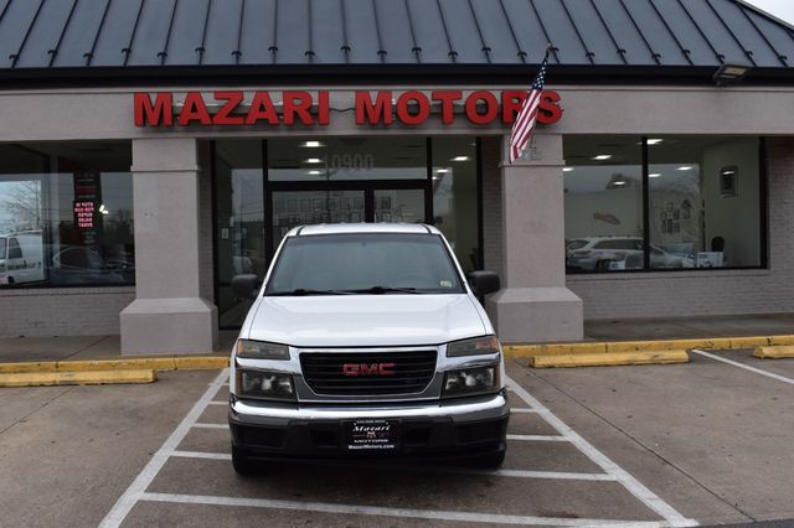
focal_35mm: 36
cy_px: 264
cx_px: 397
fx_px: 794
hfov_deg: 53.2
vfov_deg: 36.8
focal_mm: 24
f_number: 10
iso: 400
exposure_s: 1/160
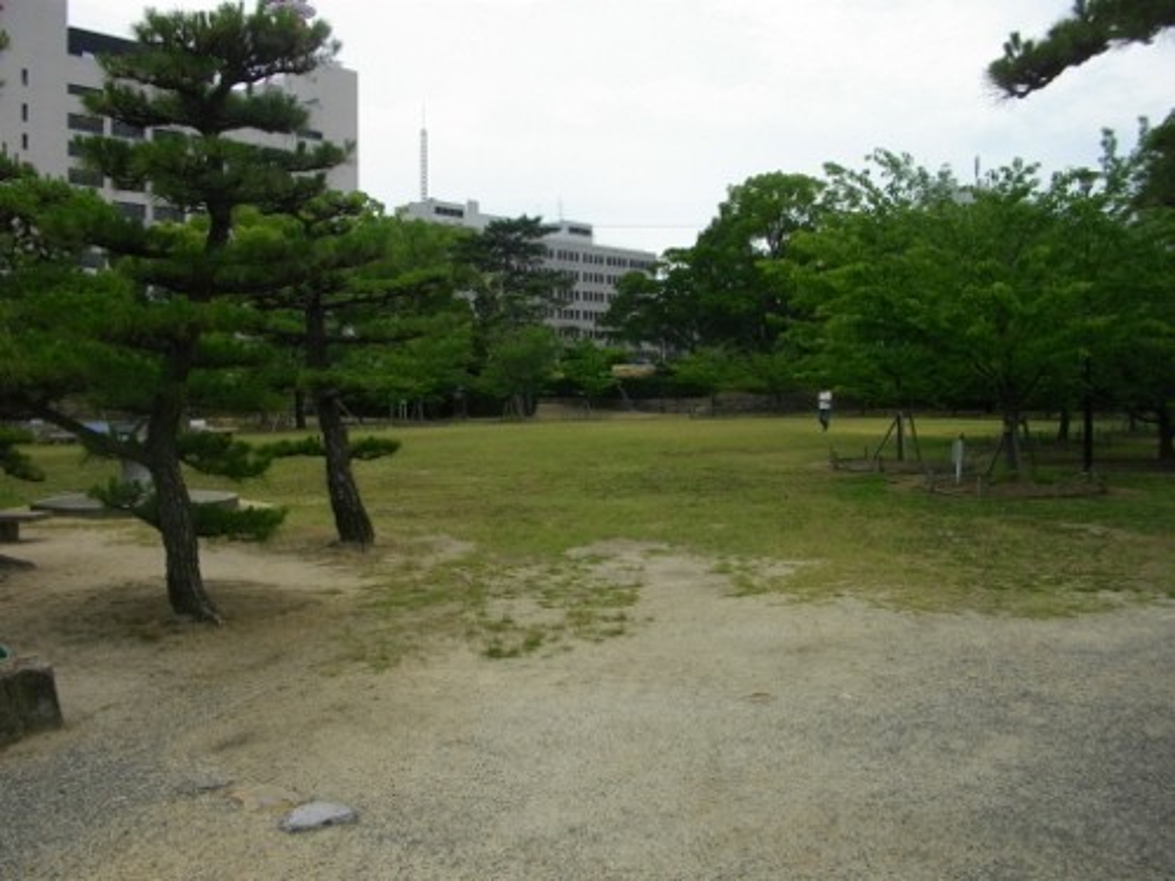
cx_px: 588
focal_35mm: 32
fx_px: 1086
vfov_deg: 44.2
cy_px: 440
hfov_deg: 56.8
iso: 100
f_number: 5.5
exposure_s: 1/500
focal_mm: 5.7
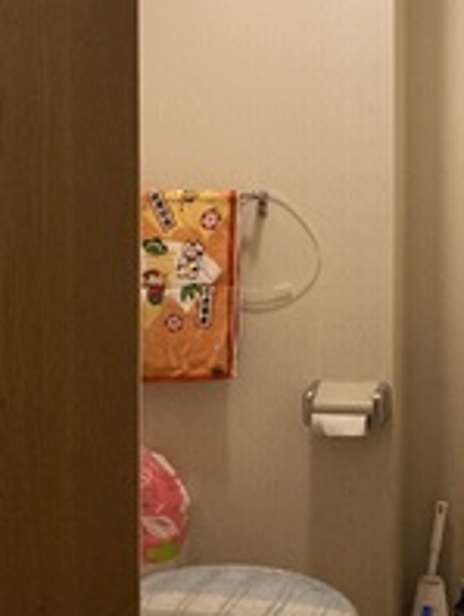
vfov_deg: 36.5
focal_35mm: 52
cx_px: 380
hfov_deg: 27.5
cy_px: 224
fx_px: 927
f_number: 1.8
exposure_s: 1/40
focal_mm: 3.99
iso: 320
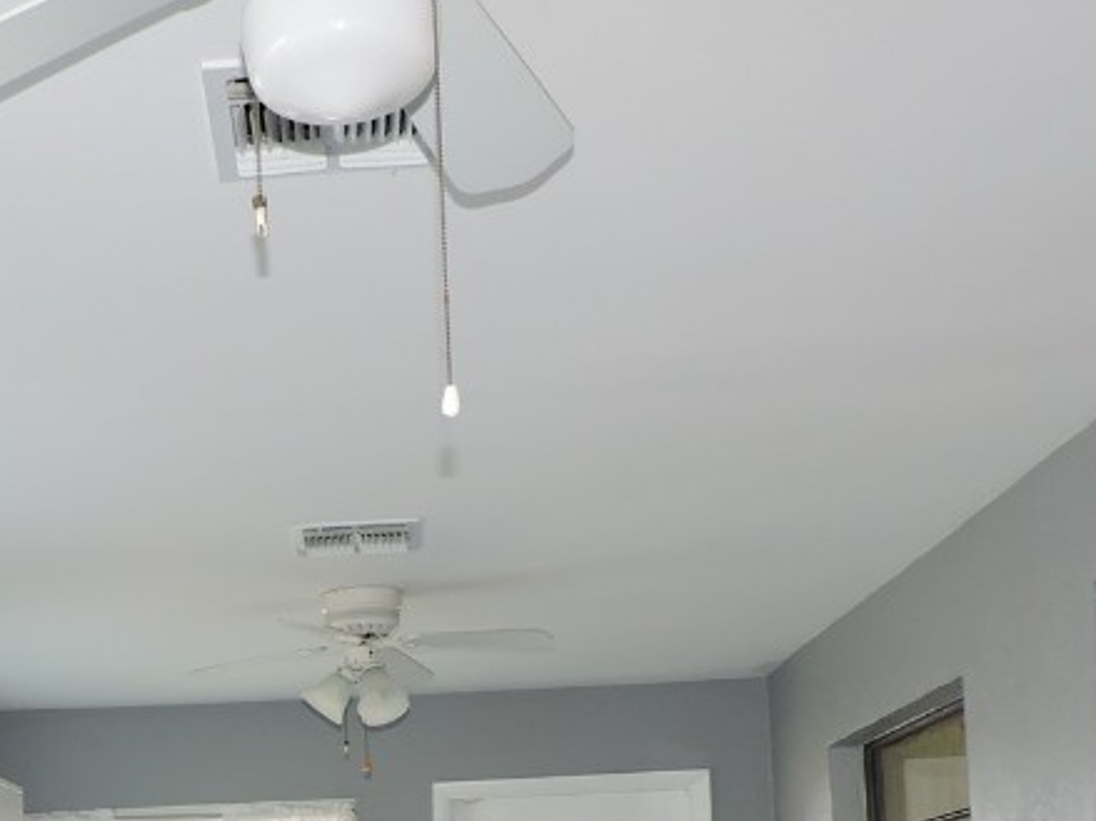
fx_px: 1773
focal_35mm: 56
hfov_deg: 33.2
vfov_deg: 24.4
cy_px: 901
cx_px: 195
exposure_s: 1/30
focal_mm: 4.3
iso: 200
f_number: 3
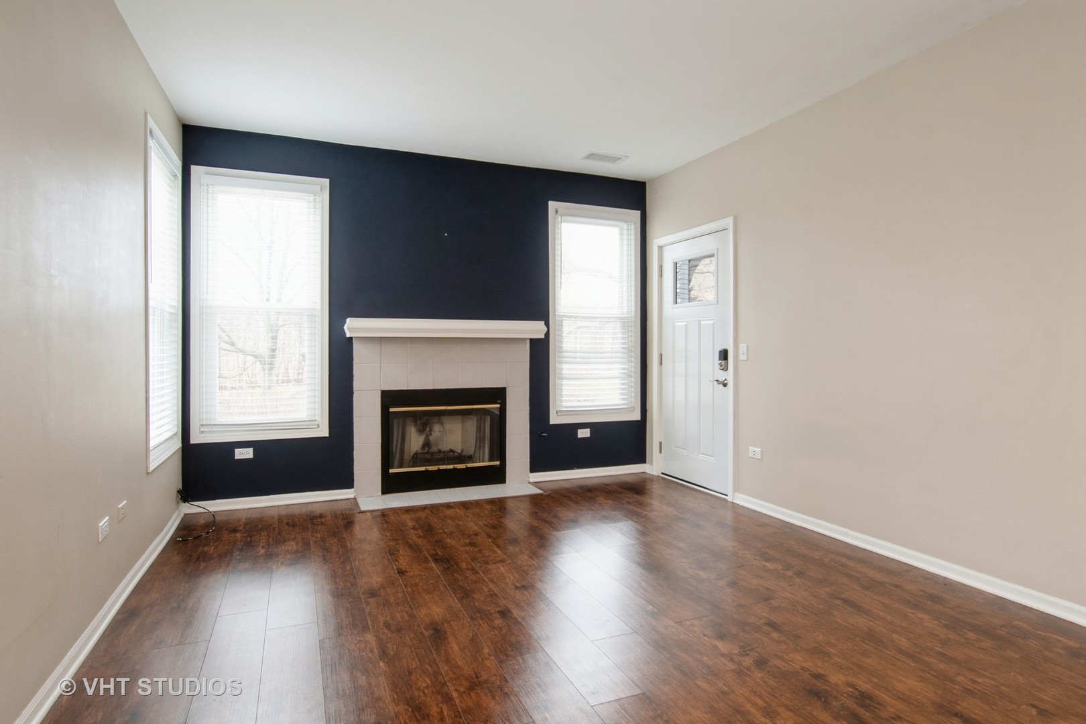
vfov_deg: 67.4
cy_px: 362
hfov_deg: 90.0
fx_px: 543
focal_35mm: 18
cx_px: 543
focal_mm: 12
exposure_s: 1/6
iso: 250
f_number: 8
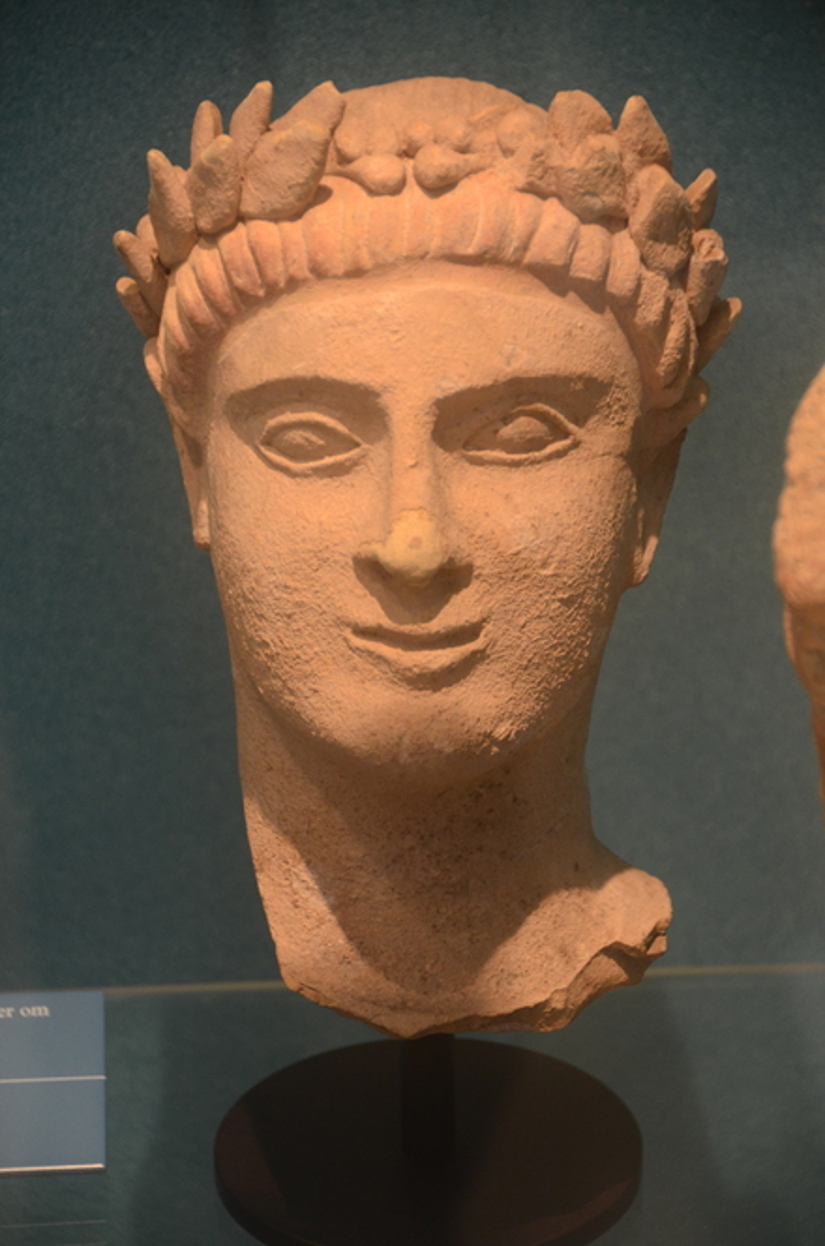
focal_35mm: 195
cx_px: 412
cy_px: 623
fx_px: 6731
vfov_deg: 10.6
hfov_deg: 7.0
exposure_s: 1/60
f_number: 5.6
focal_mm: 130
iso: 1000
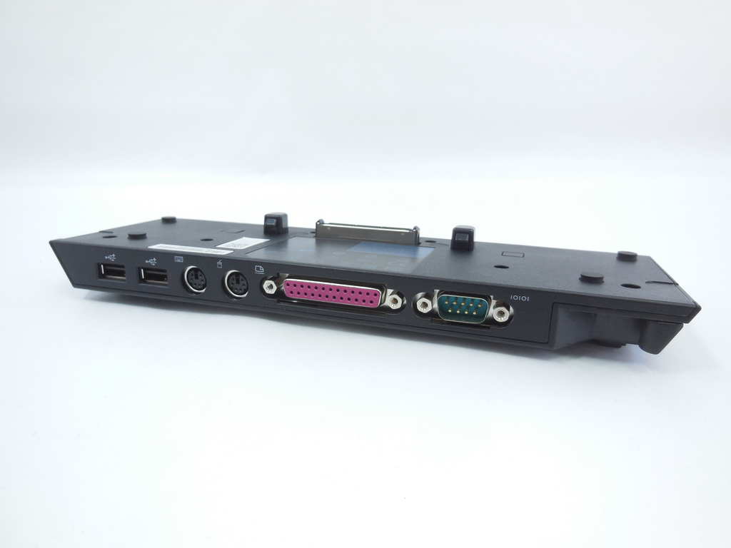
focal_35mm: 25
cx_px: 366
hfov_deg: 69.4
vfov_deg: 54.9
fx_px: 528
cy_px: 274
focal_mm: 4.5
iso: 125
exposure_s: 1/30
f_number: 3.1
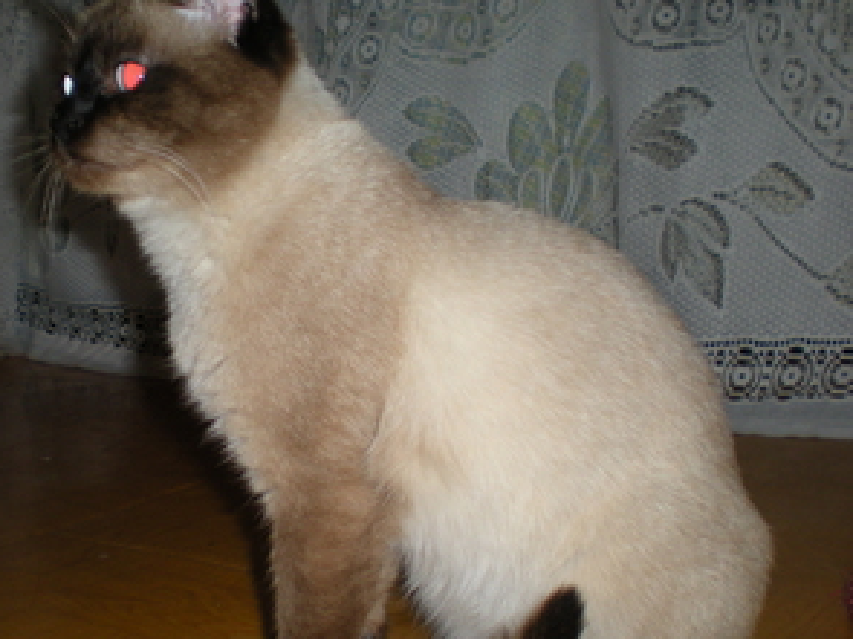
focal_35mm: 58
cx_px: 347
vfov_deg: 25.2
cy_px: 382
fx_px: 1429
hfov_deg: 33.2
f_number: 3.1
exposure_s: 1/60
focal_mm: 6.3
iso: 64
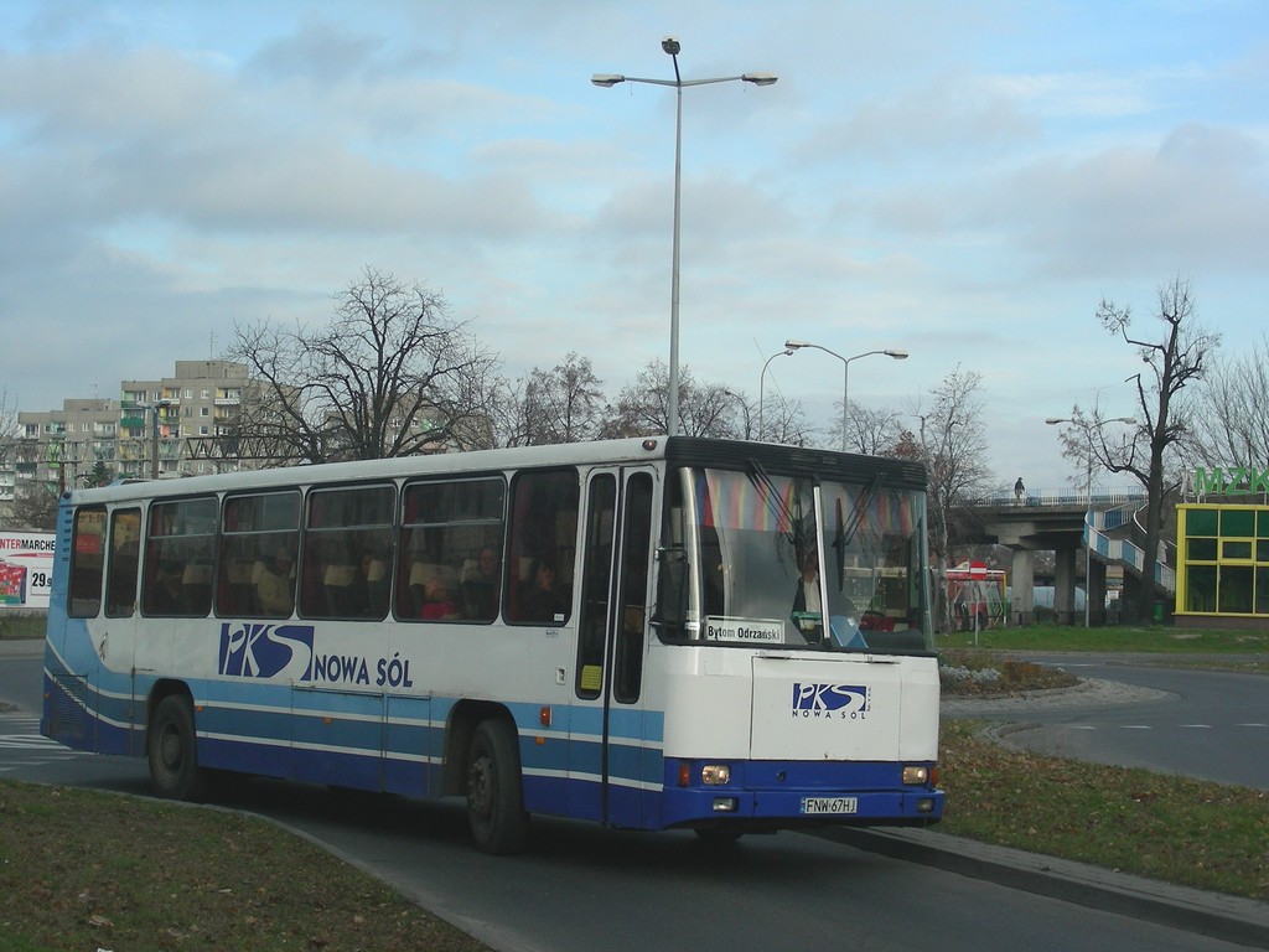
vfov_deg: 23.3
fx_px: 2310
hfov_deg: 30.7
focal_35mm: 63
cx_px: 634
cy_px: 476
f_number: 4
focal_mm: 10.5
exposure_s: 1/388
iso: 50
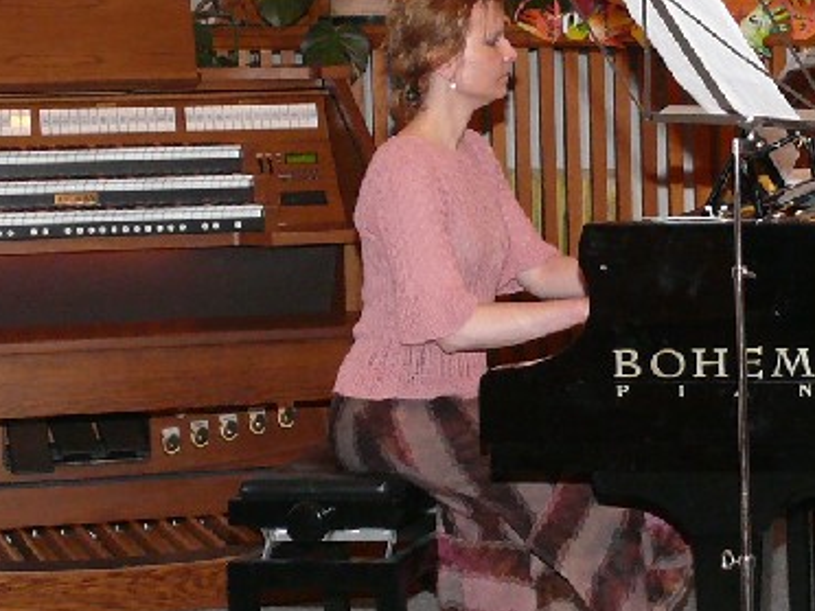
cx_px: 773
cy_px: 37
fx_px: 3037
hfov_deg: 15.1
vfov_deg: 11.4
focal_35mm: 129
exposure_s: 1/30
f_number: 2.8
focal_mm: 8
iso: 200
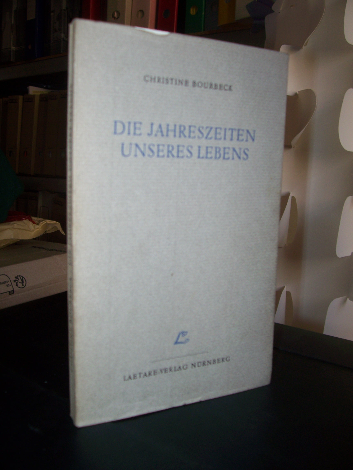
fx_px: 462
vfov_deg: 54.0
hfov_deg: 41.8
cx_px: 176
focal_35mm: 34
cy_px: 235
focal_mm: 5.6
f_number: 2.7
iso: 80
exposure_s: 1/60
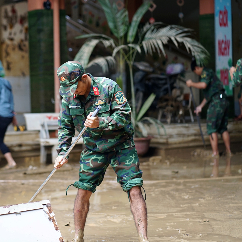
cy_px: 121
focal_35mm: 109
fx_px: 862
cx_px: 81
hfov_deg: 15.9
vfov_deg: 16.0
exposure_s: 1/400
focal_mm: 85
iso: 400
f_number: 2.5
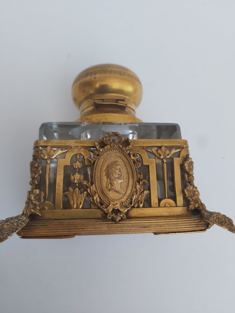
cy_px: 156
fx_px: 235
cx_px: 118
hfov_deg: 53.1
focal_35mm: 26
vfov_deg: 67.3
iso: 64
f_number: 1.7
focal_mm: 3.92
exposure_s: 1/166
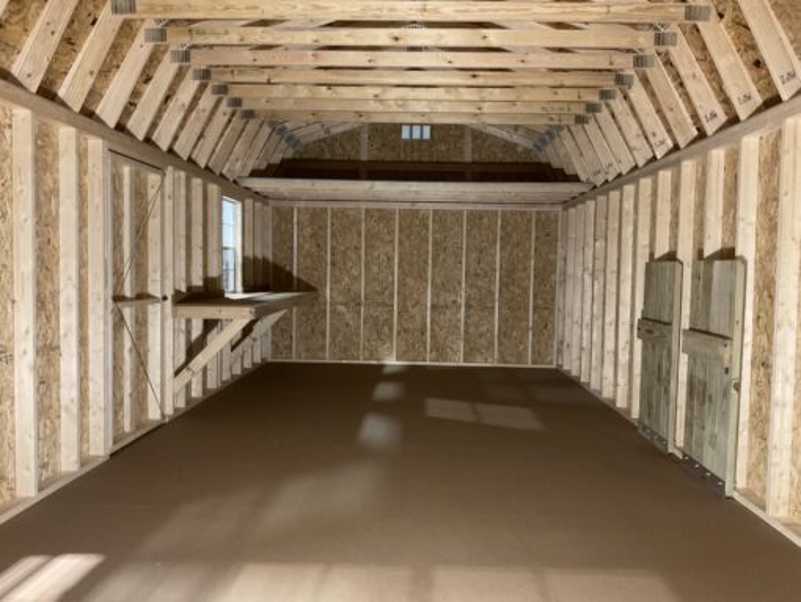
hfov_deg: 61.6
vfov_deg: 48.3
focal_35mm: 29
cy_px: 301
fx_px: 671
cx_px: 400
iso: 320
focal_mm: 3
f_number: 1.8
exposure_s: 1/30
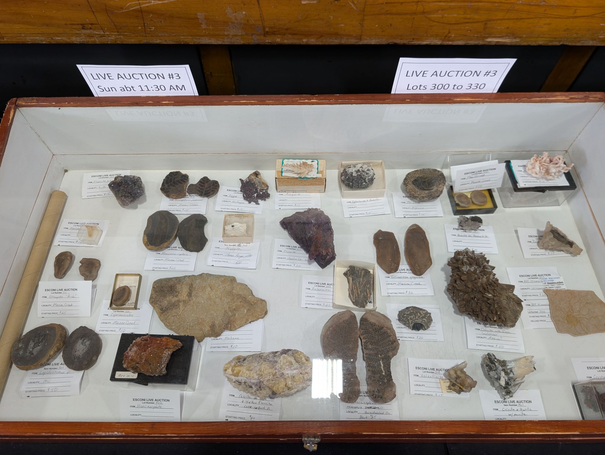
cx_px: 302
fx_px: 420
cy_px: 228
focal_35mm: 24
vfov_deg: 56.9
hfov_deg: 71.5
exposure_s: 1/24
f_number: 1.68
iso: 71
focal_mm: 6.9
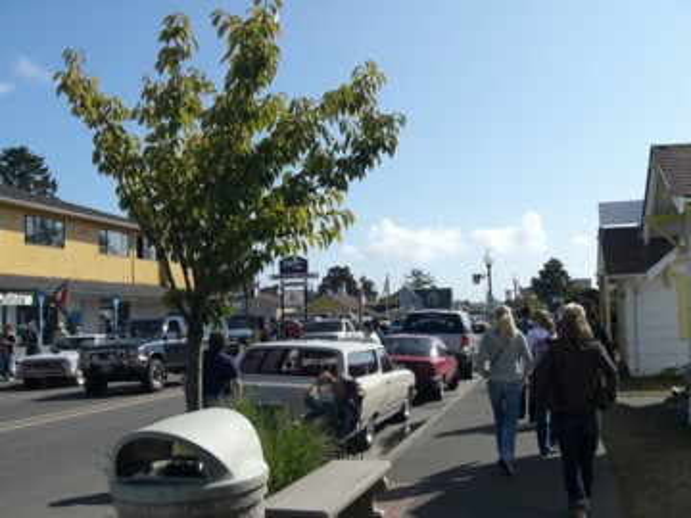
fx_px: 759
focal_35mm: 38
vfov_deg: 37.7
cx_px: 346
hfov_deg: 49.0
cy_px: 259
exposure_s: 1/640
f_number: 4.4
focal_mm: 6.3
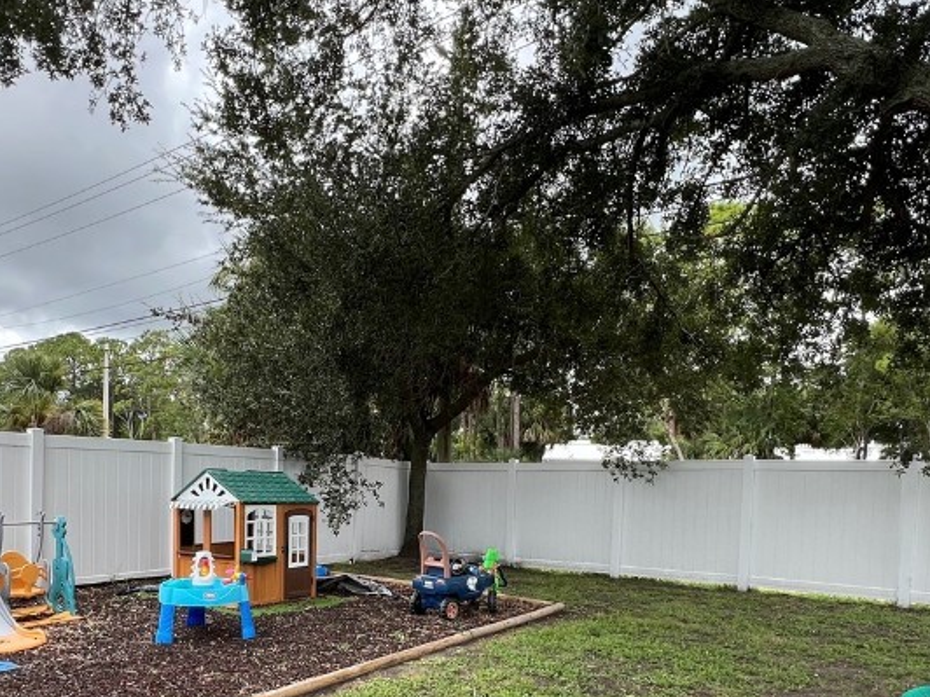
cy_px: 517
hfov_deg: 68.8
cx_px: 381
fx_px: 672
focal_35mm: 25
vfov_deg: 52.6
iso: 32
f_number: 1.8
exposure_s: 1/261
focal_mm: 1.57
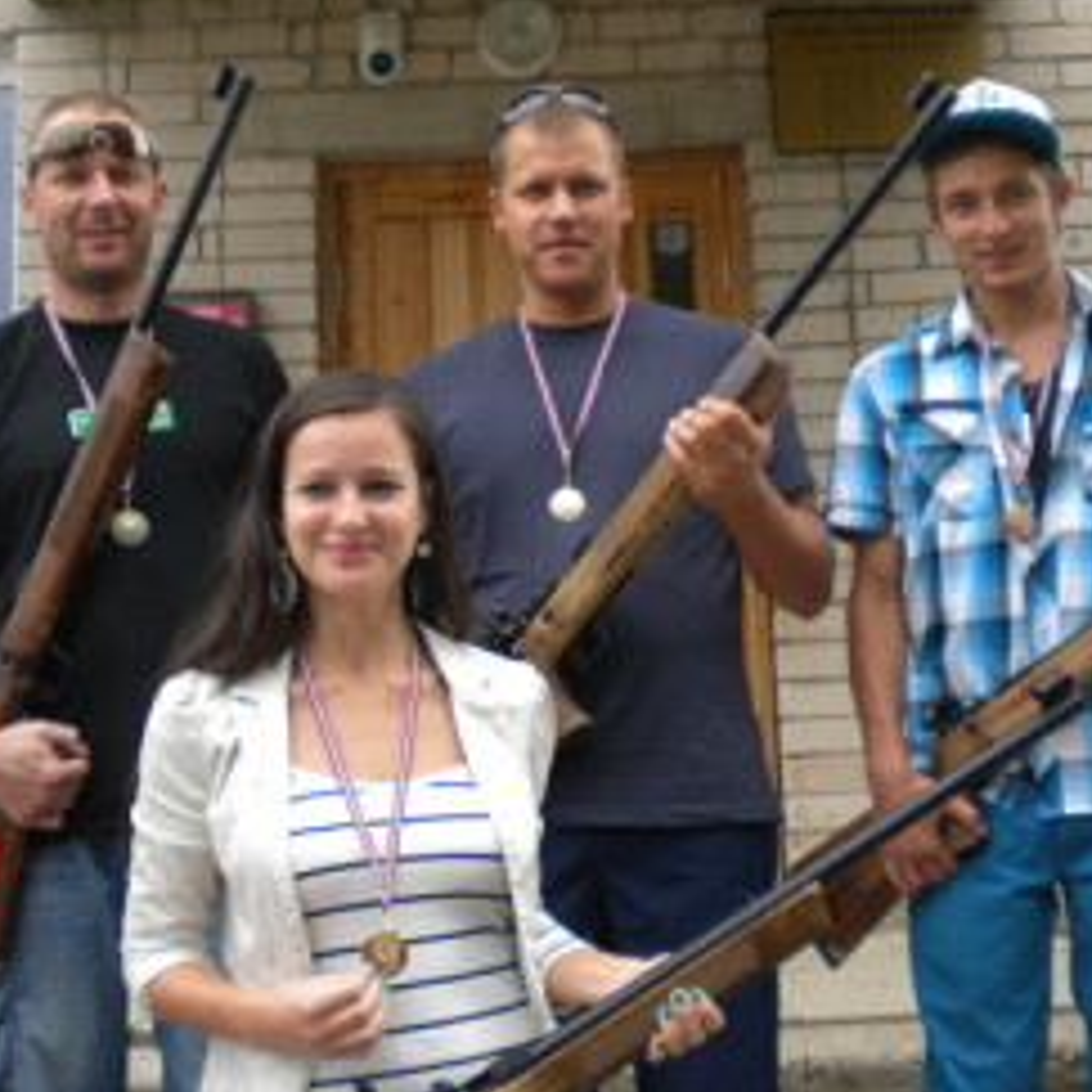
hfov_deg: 33.4
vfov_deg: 33.4
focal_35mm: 51
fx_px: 1820
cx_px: 490
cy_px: 512
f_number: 3.1
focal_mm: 6.3
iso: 80
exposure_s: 1/177
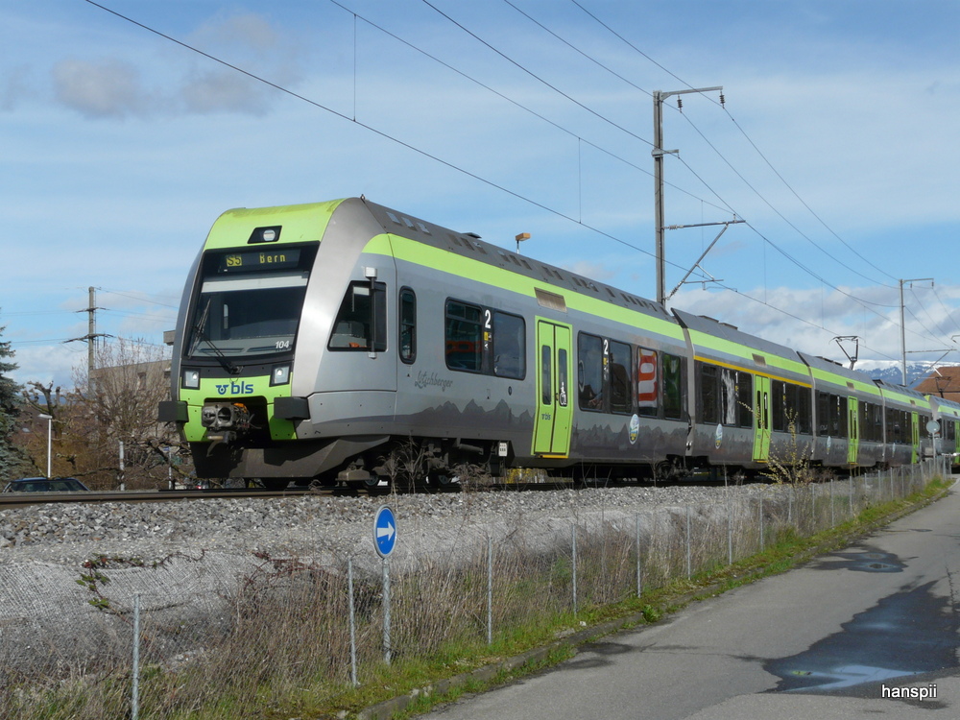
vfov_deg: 26.6
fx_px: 1525
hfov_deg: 34.9
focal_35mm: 55
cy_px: 360
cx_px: 480
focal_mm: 9
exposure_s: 1/500
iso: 100
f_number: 7.1
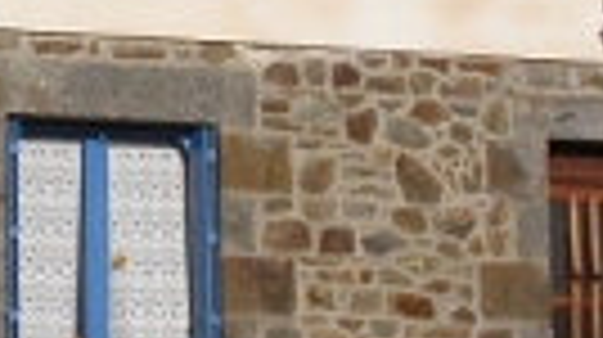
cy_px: 41
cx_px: 99
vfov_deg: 5.7
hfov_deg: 10.2
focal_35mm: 211
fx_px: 3370
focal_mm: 7.85
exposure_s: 1/760
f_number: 7.5
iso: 100
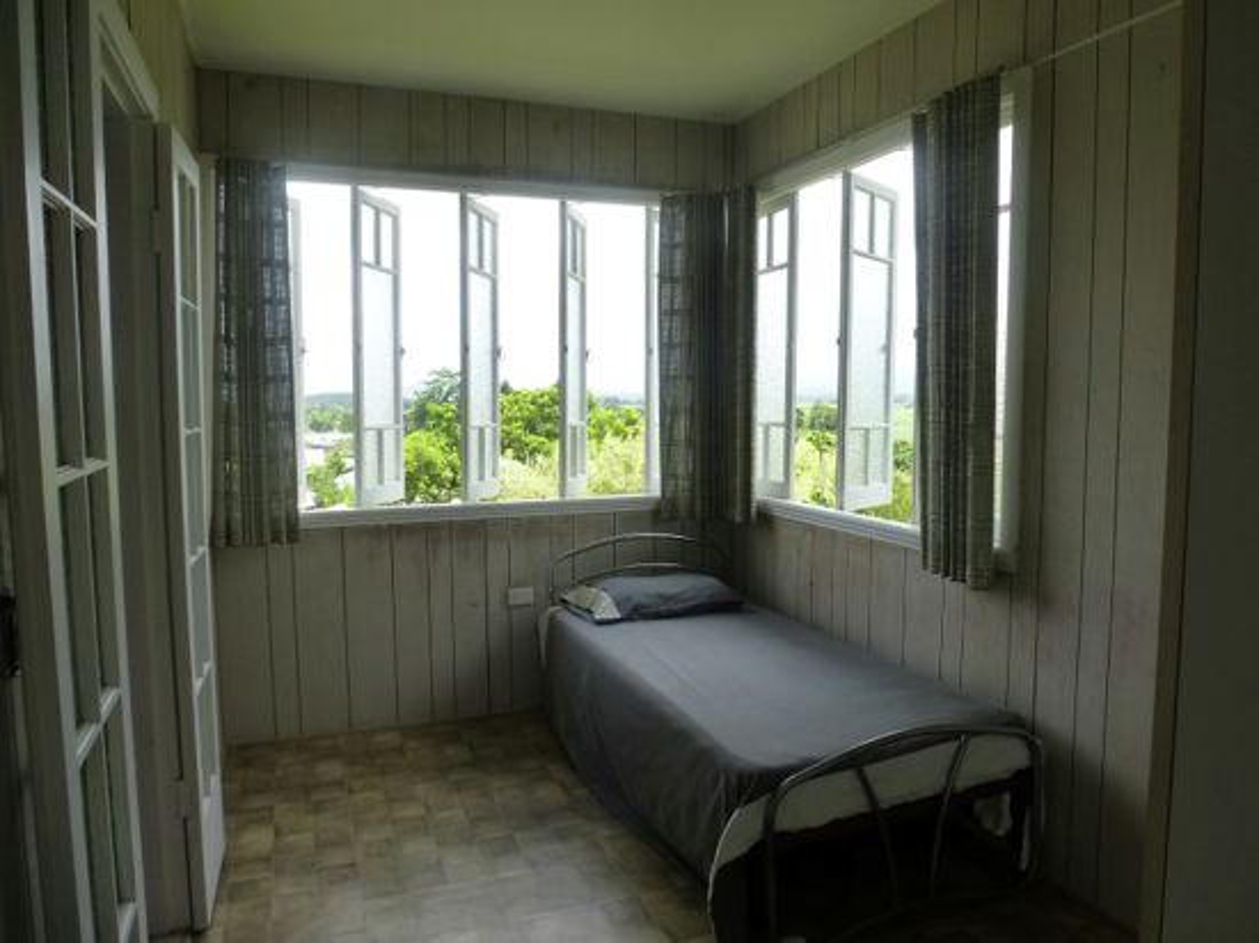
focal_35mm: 24
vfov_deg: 56.8
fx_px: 873
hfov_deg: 71.6
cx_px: 630
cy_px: 472
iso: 160
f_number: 4
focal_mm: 4.3
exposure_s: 1/250
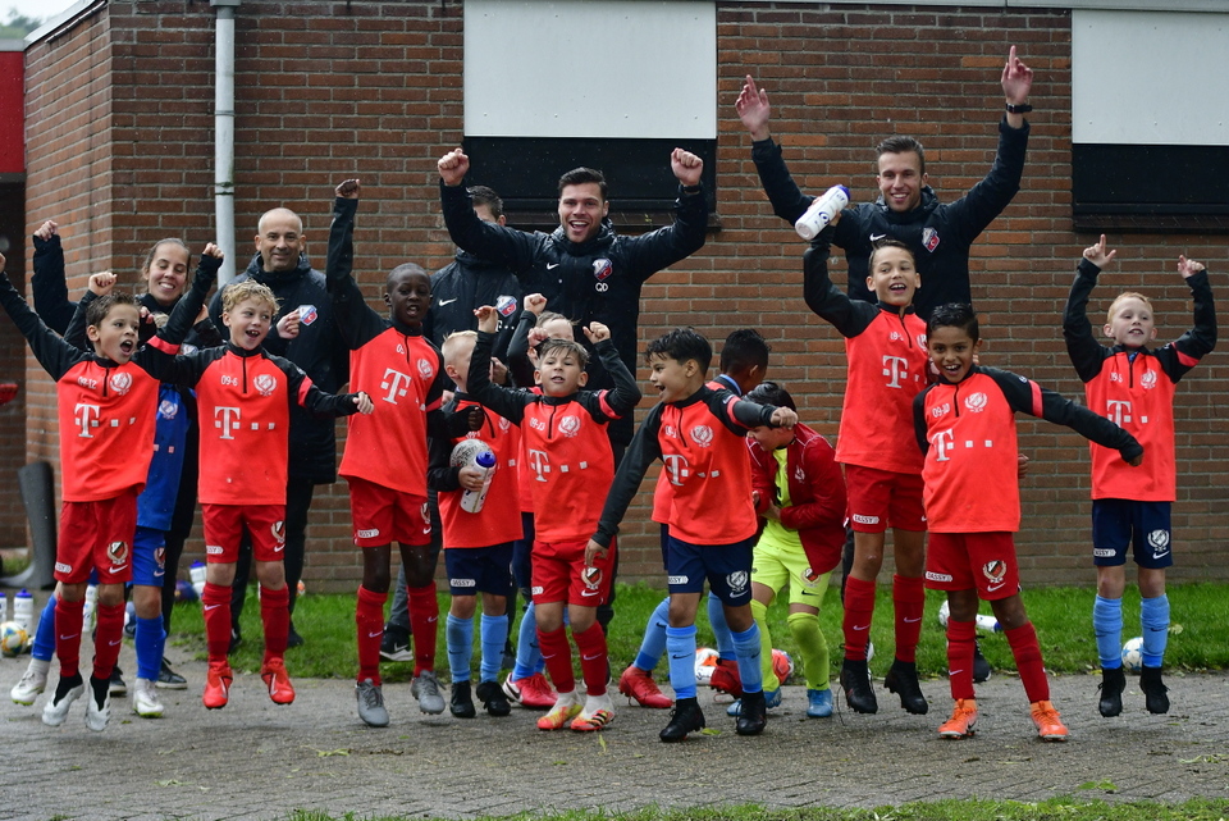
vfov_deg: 13.1
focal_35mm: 105
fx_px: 3586
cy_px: 410
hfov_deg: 19.4
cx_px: 614
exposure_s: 1/1250
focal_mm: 70
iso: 900
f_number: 2.8
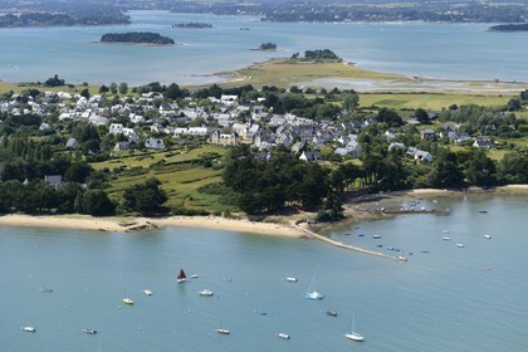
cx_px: 264
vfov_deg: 19.5
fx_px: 1027
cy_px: 176
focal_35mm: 70
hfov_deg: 28.8
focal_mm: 70
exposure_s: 1/1000
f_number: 7.1
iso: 400
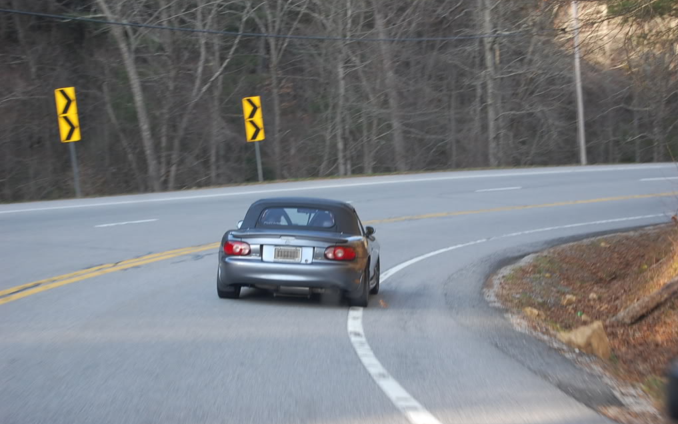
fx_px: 1562
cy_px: 223
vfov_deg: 15.5
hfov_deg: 24.5
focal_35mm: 85
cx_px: 340
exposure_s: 1/125
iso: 400
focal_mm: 55
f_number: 5.6
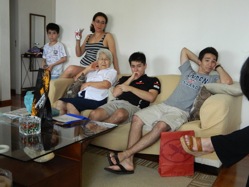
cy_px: 94
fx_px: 295
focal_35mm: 41
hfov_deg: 45.8
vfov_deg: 35.1
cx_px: 124
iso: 400
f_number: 3.5
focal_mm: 7.3
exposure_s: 1/100
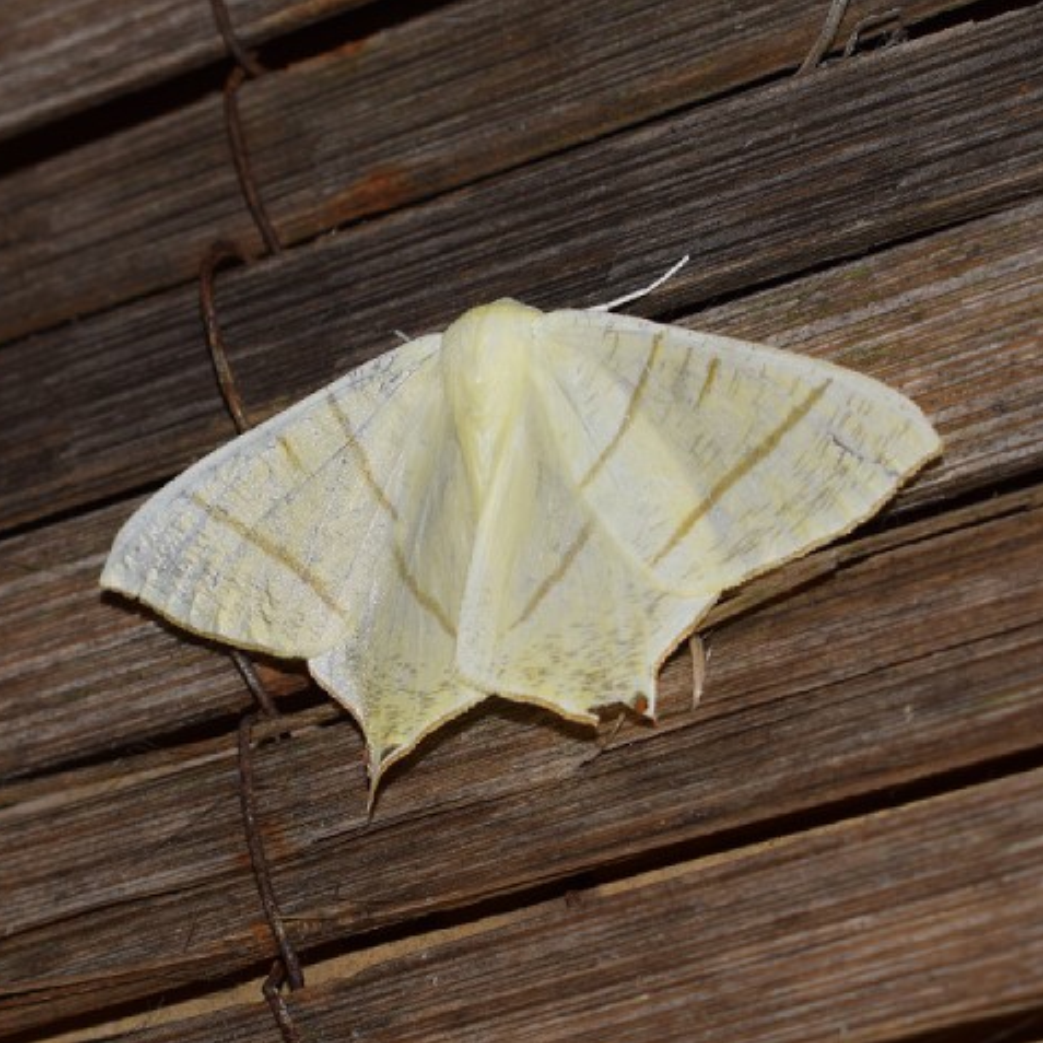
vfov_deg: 17.4
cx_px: 512
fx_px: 3409
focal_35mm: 100
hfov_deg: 17.4
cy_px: 520
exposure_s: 1/60
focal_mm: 52
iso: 100
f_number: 8
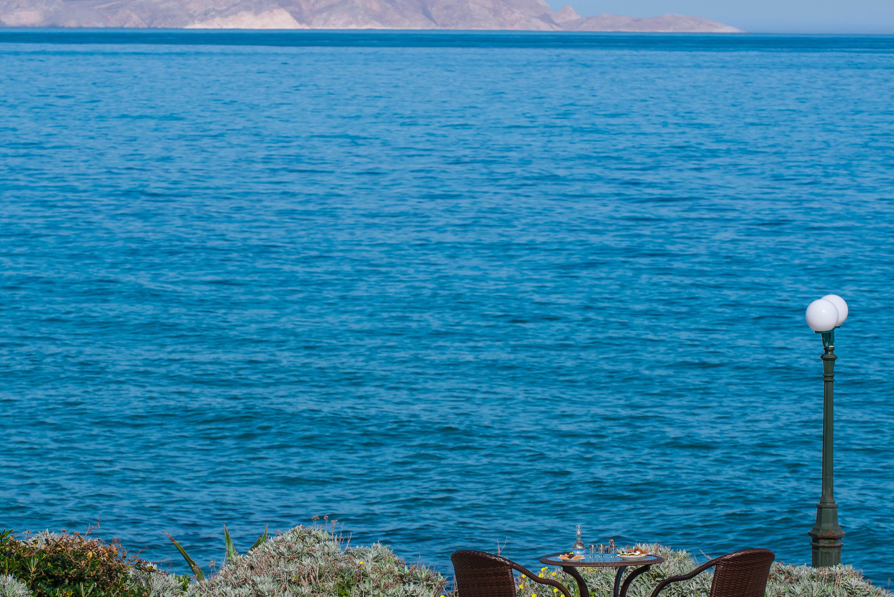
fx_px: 4173
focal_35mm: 168
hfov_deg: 12.2
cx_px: 377
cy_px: 327
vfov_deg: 8.2
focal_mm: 125
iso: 200
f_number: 8
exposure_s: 1/500
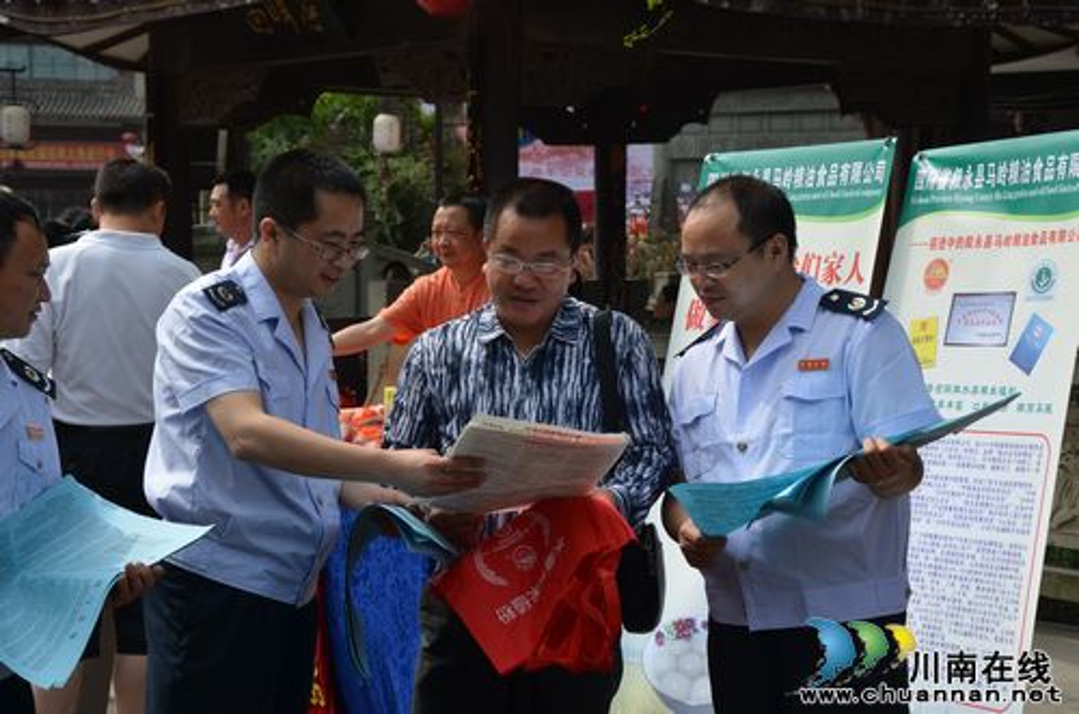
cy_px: 357
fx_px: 2333
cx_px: 540
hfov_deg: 26.0
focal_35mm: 78
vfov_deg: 17.4
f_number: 8
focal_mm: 52
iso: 110
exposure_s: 1/250
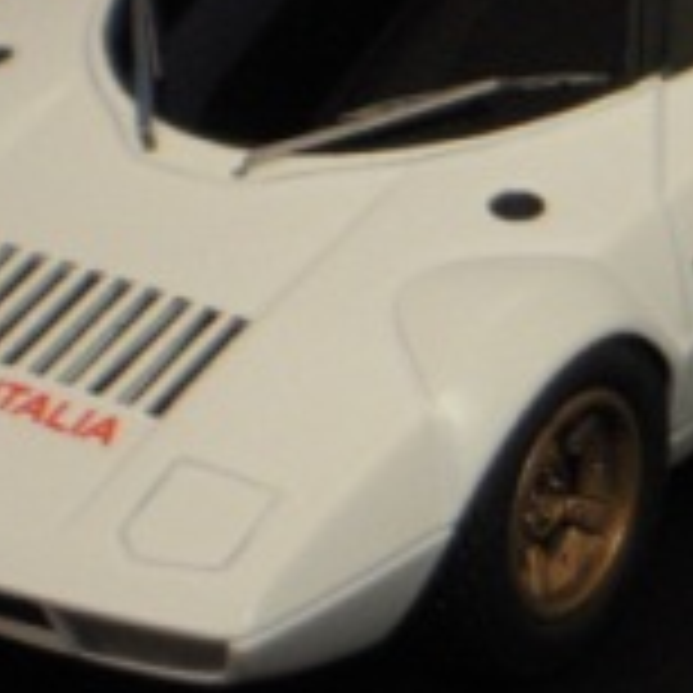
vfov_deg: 6.5
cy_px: 189
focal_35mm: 269
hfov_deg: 6.5
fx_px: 6093
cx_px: 446
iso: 400
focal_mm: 18.8
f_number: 5.6
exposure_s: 1/30
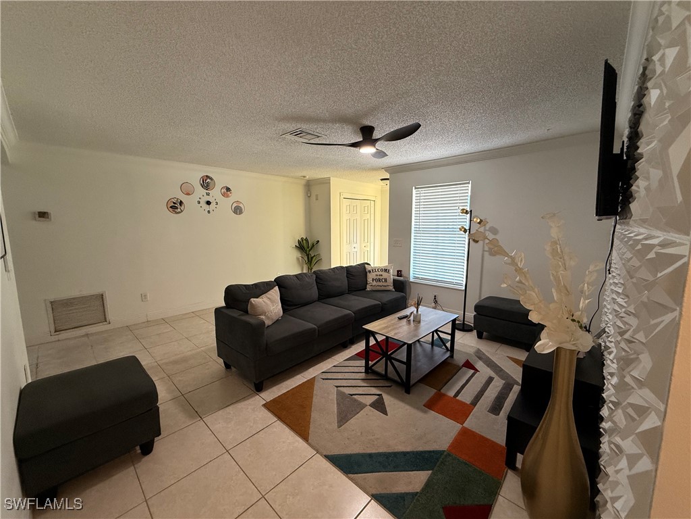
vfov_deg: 85.7
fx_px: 279
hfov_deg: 102.1
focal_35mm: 14
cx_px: 346
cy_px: 260
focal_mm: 2.22
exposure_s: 1/120
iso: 250
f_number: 2.2
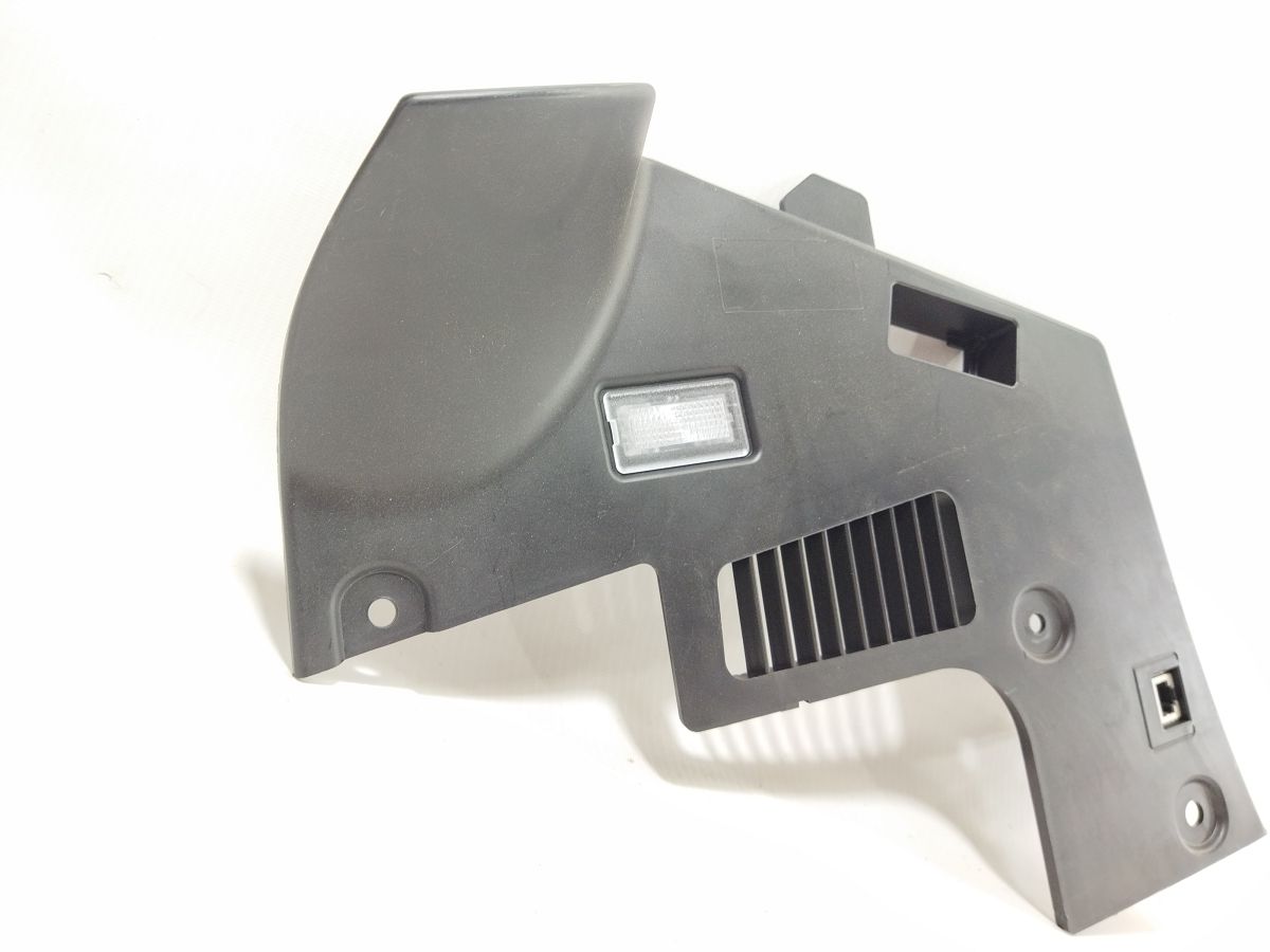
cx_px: 635
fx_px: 991
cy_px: 476
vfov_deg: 51.4
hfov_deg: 65.3
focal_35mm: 27
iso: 147
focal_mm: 4.71
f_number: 1.79
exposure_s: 1/50
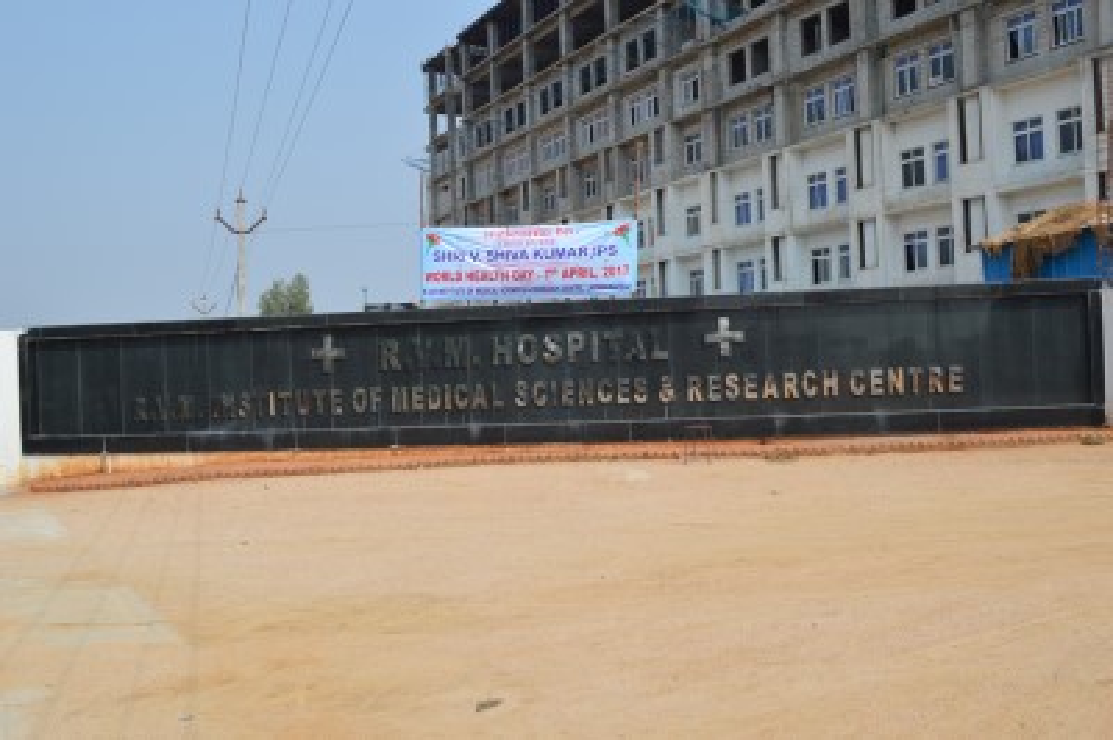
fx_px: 1019
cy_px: 370
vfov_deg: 39.9
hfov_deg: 57.3
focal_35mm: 33
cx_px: 556
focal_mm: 22
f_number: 8
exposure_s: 1/250
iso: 100
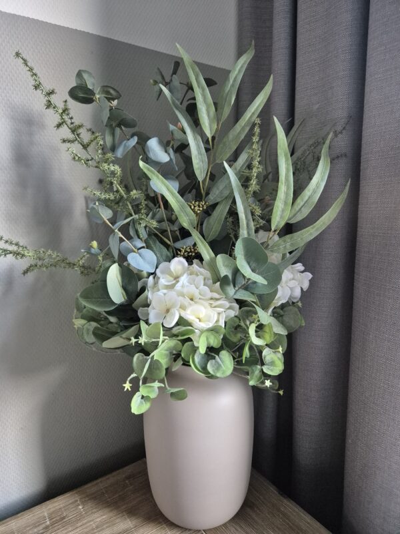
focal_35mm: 23
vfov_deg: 73.9
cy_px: 267
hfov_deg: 58.9
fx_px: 354
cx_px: 200
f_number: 1.8
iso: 1600
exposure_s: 1/100
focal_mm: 5.4
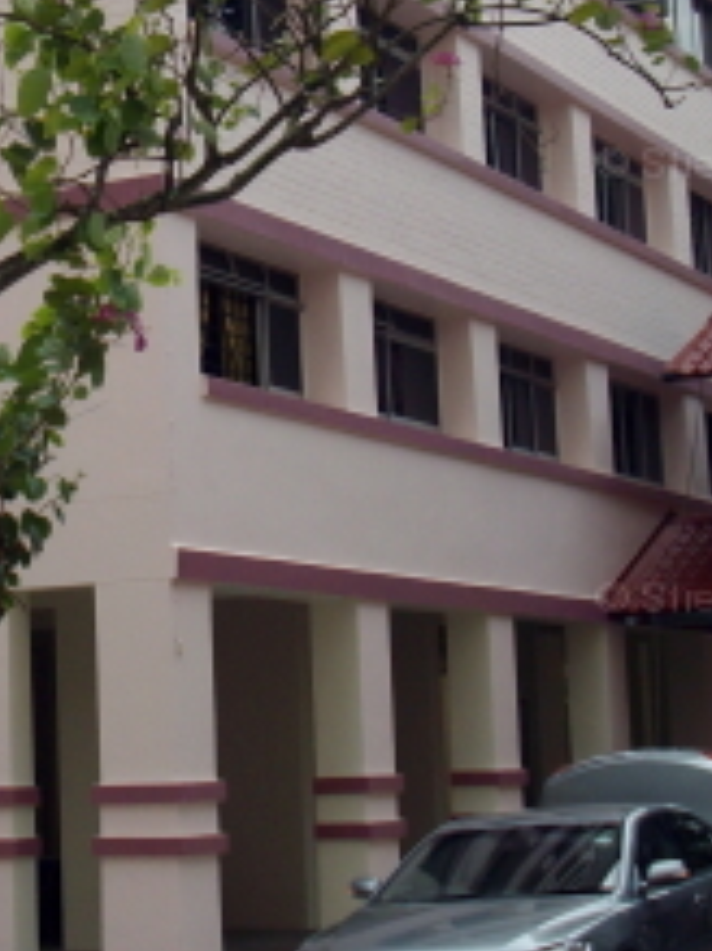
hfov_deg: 15.7
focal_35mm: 93
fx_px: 2553
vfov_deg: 20.8
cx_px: 52
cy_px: 169
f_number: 5.6
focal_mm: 6.2
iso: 80
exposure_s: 1/200
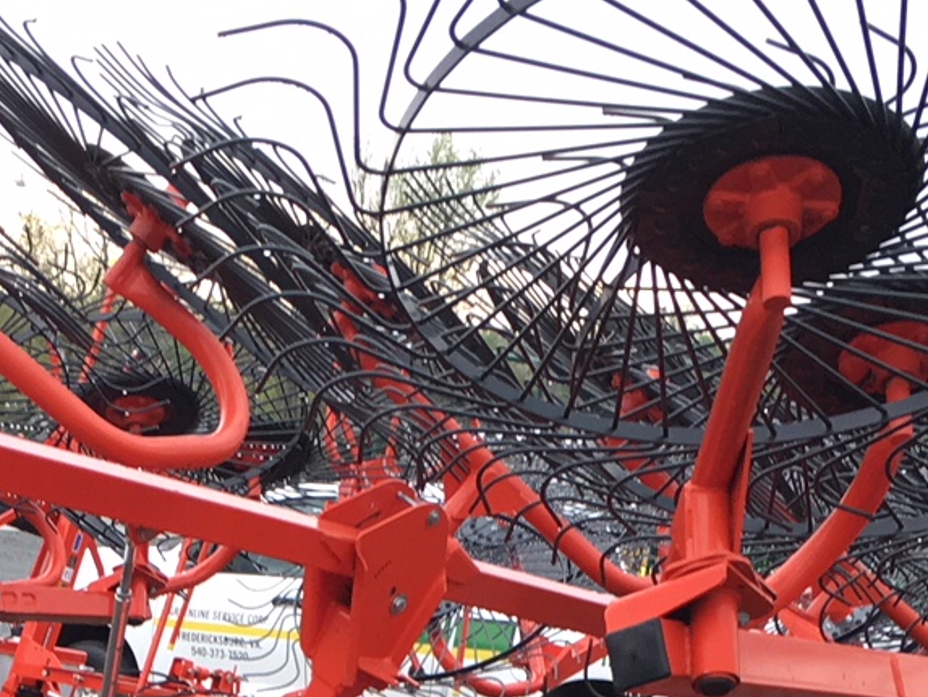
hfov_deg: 19.1
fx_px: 2735
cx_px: 220
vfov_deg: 13.2
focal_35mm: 102
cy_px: 1204
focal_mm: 4.15
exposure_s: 1/60
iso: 32
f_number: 2.2
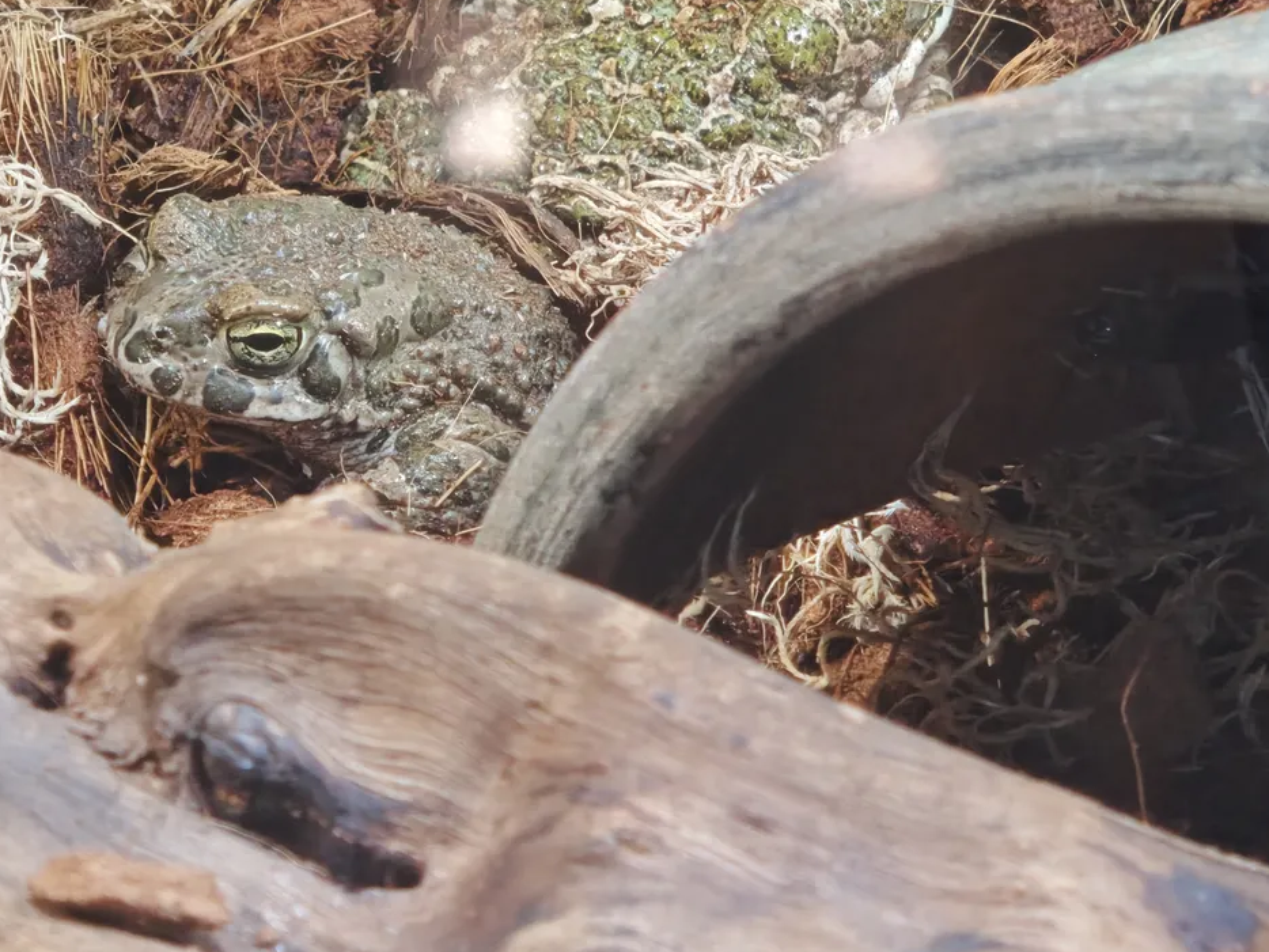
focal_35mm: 185
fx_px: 6784
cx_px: 679
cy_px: 278
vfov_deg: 8.0
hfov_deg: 10.7
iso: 1250
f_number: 2
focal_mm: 9
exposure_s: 1/50
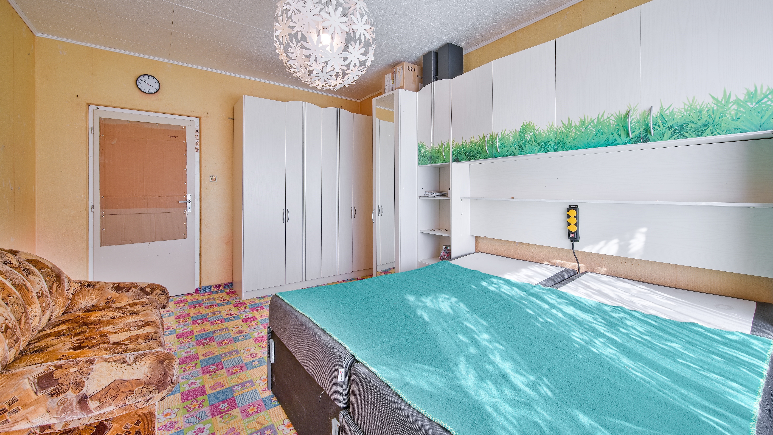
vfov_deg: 70.3
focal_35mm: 15
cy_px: 191
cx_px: 390
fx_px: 307
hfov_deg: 103.0
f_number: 11
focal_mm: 14
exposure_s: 1/6
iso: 100
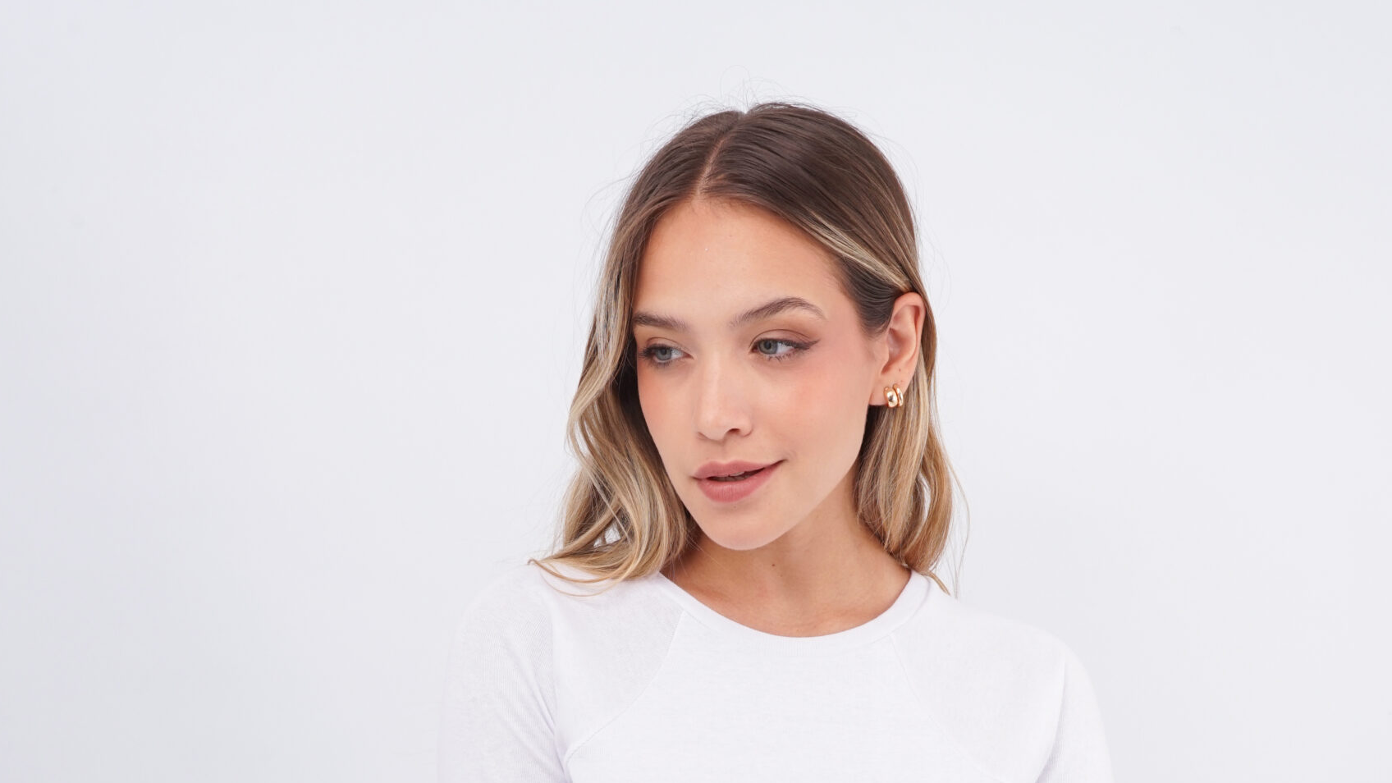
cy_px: 1010
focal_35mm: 68
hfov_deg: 31.0
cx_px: 696
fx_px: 2510
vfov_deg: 16.8
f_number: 14
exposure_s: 1/125
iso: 160
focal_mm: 43
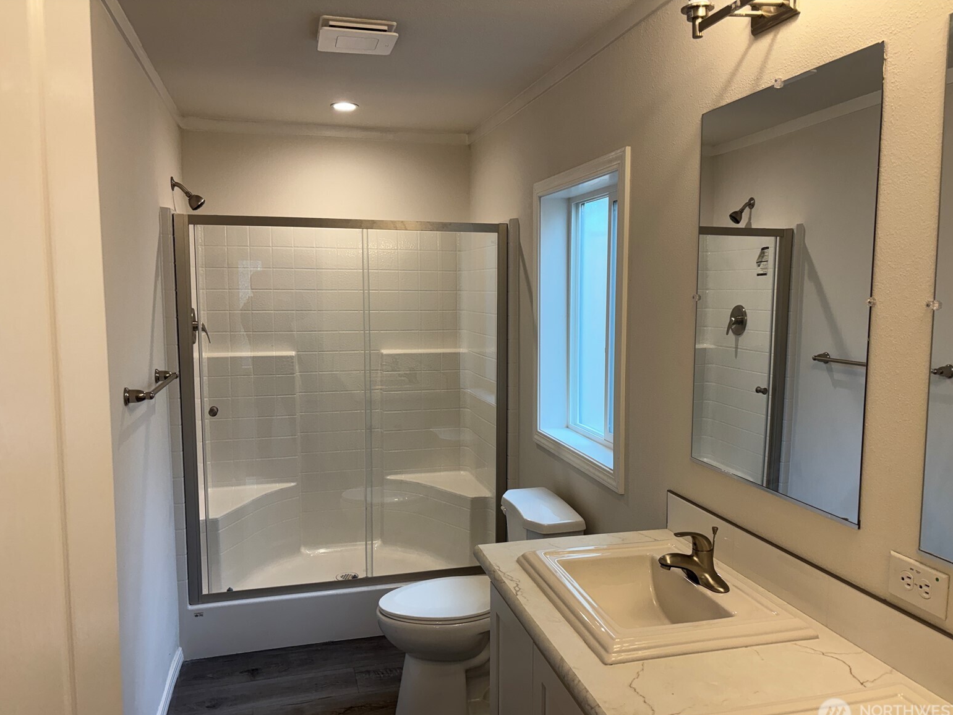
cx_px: 484
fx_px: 743
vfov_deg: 51.4
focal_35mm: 27
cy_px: 369
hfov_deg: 65.3
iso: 80
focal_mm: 5.96
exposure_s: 1/120
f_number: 1.6
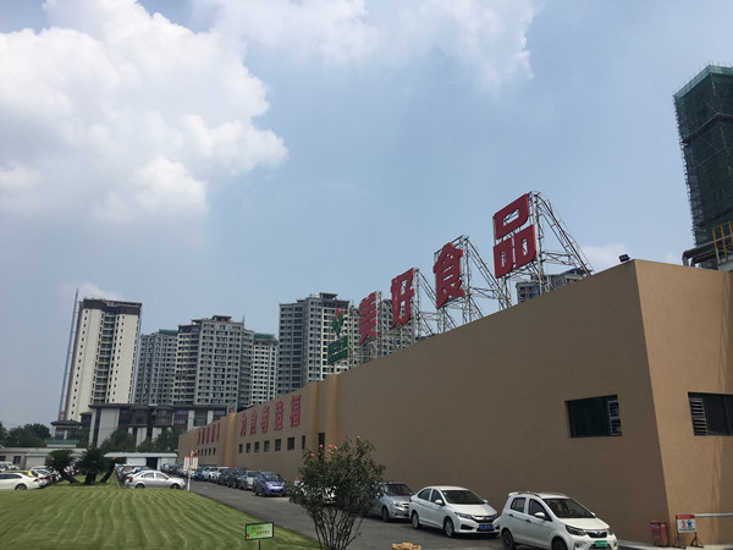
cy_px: 275
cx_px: 366
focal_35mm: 29
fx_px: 614
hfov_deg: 61.7
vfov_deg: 48.2
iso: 25
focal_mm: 4.15
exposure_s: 1/2481
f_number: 2.2
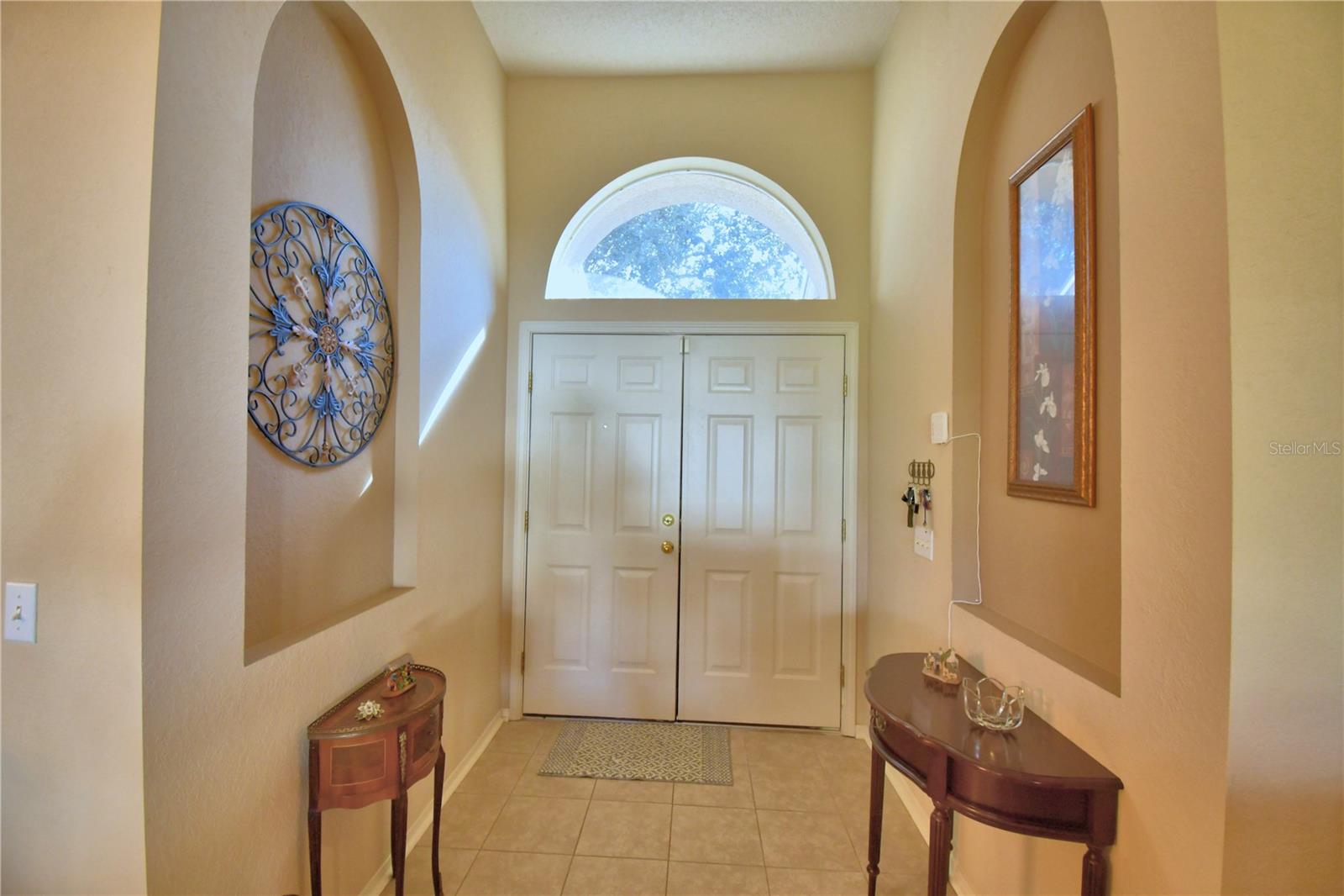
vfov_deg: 77.3
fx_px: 560
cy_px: 448
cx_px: 672
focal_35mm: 15
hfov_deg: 100.4
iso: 560
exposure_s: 1/30
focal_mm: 10
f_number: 4.5
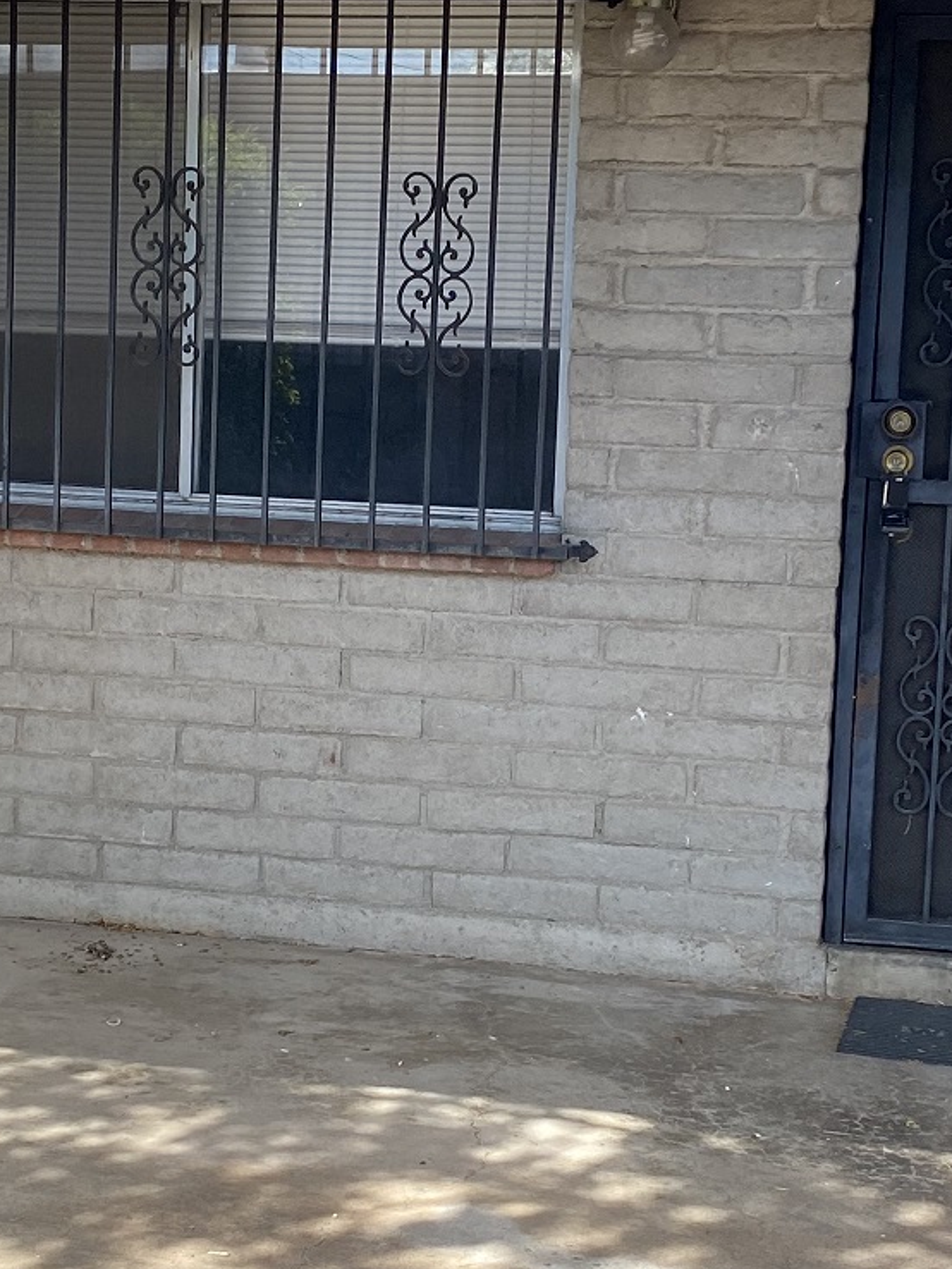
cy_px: 657
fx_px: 2602
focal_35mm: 71
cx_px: 352
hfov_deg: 20.7
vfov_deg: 27.4
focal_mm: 4.25
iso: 32
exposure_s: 1/733
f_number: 1.8
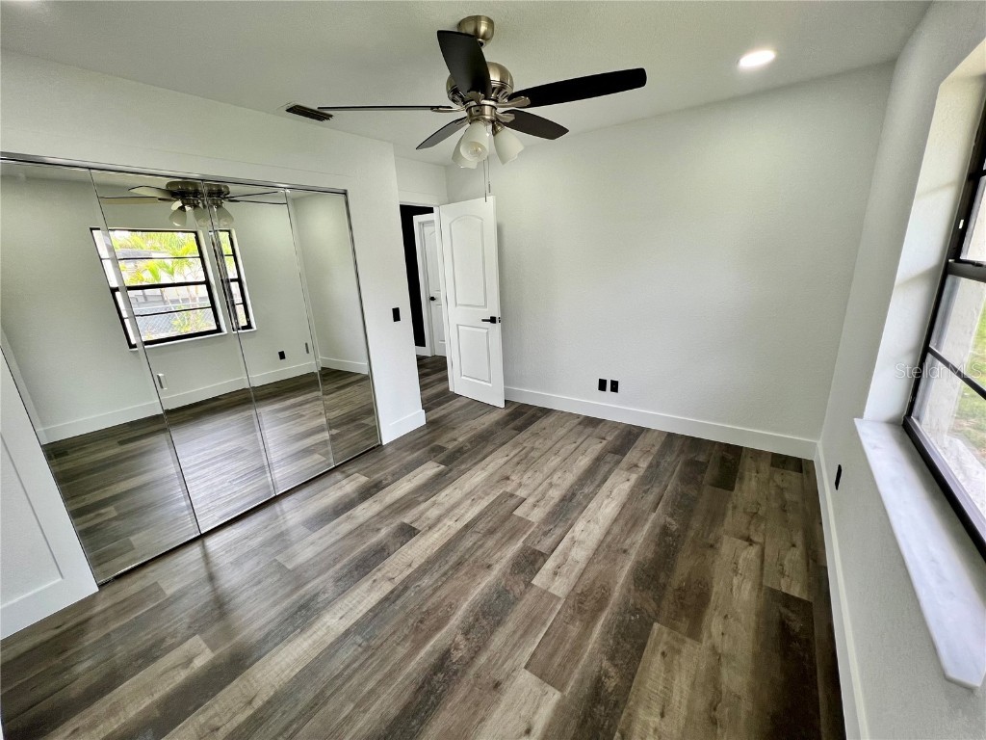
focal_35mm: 13
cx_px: 493
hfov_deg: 106.2
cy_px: 370
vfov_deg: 89.9
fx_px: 370
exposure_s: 1/99
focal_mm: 1.57
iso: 64
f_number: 1.8
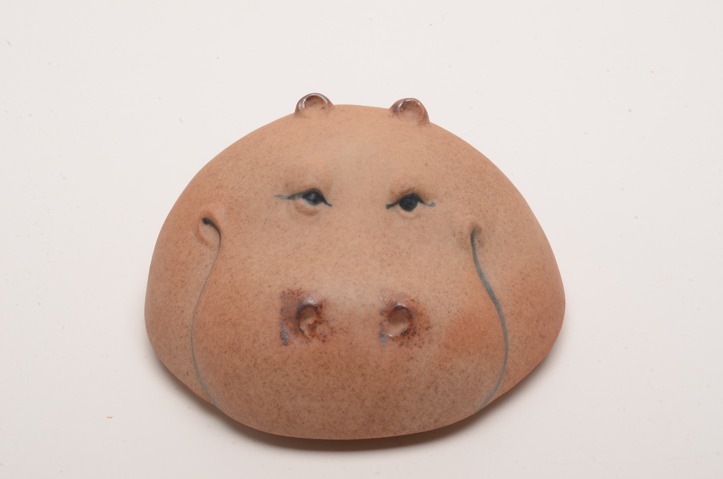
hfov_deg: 32.0
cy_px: 240
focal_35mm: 63
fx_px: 1263
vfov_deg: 21.5
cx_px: 362
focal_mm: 42
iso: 100
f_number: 32
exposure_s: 1/160
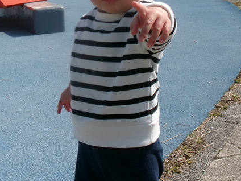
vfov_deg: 22.0
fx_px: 459
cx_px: 60
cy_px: 40
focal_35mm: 66
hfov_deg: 28.9
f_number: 10.8
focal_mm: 5.1
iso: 100
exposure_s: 1/150
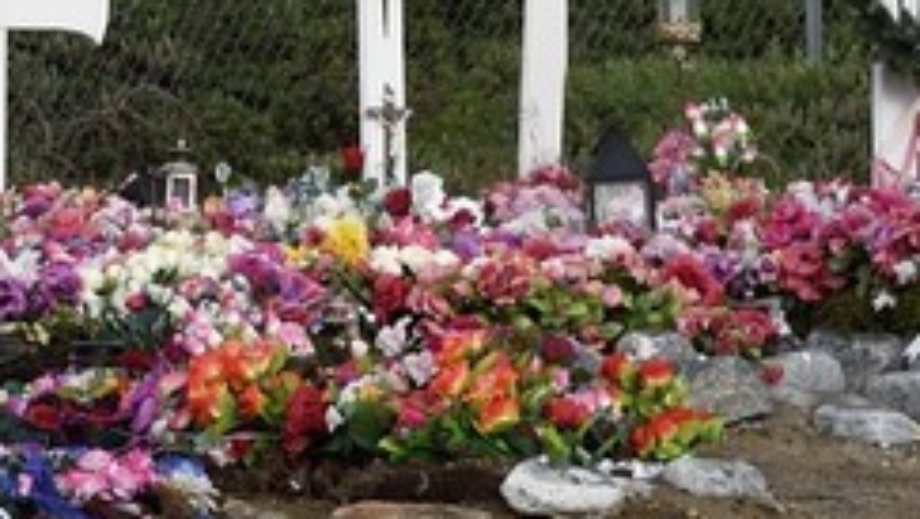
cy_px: -610
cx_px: -1844
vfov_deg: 1.5
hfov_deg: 2.6
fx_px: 20210
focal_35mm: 828
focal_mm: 120
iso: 200
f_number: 9
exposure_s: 1/320
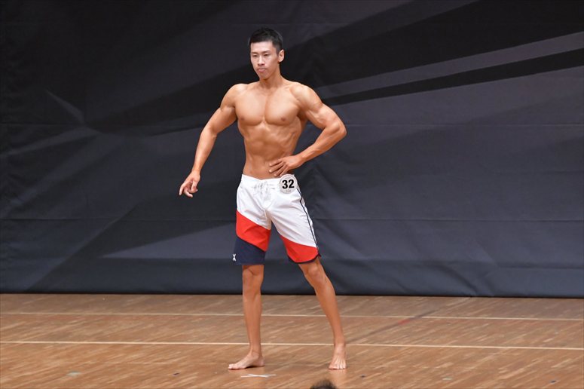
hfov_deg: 7.2
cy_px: 194
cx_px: 292
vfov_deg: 4.8
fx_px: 4621
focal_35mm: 285
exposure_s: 1/400
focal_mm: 190
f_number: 5.6
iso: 6400
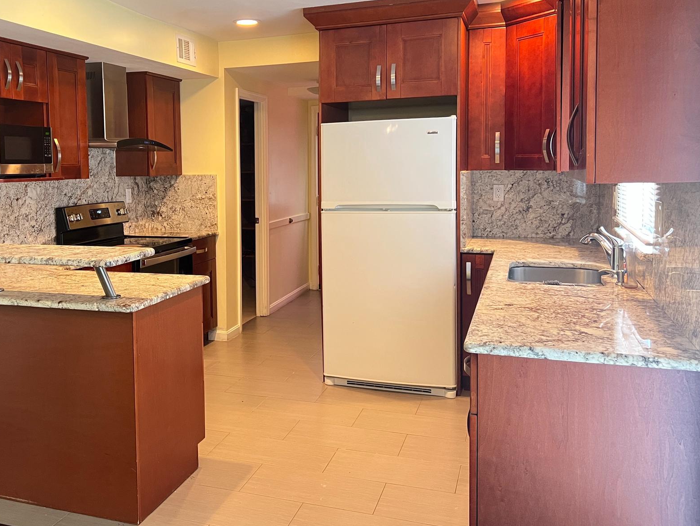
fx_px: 688
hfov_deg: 53.1
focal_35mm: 34
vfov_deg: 41.6
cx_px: 245
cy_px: 214
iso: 250
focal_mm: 5.7
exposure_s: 1/60
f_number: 1.5
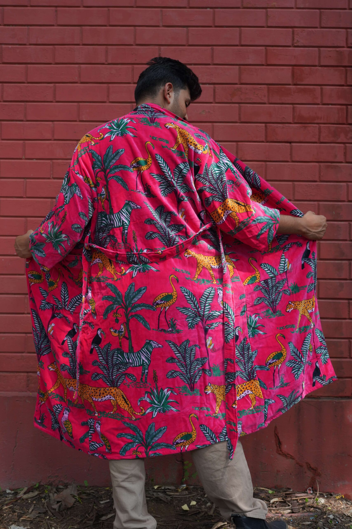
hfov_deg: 27.0
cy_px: 264
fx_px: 733
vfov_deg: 39.6
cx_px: 176
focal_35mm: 50
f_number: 5
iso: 250
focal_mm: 50
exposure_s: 1/125
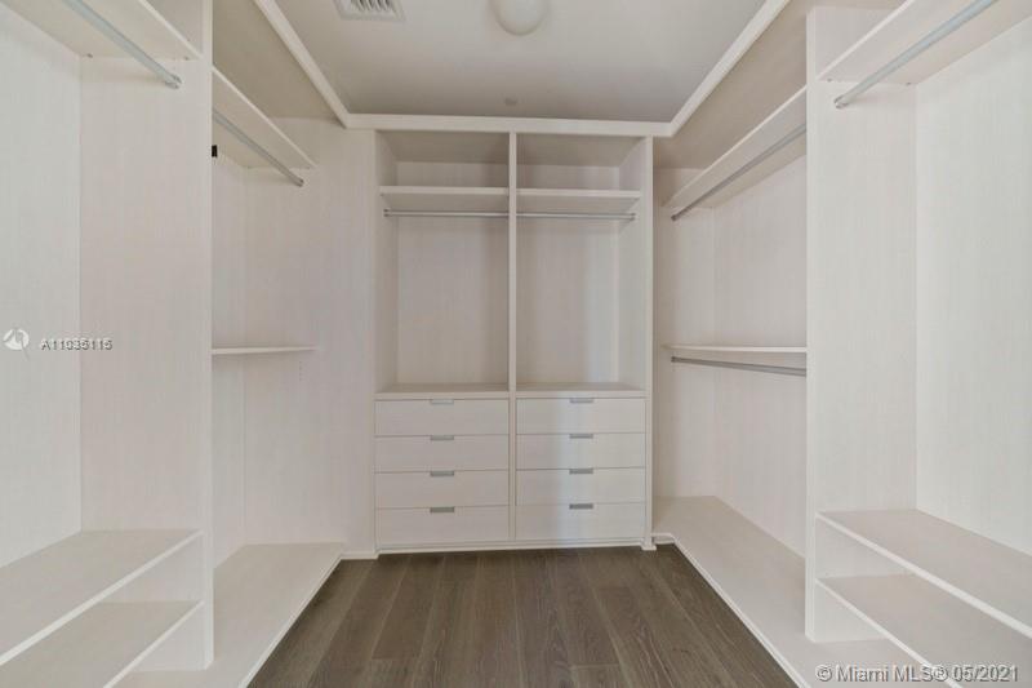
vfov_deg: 90.0
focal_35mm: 12
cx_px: 516
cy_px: 344
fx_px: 344
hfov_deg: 112.6
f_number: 8
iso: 400
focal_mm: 12
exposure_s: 2.5
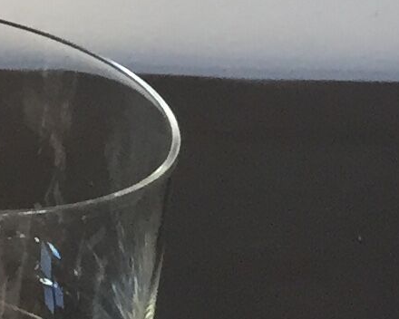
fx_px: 2480
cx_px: -582
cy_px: -255
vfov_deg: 7.2
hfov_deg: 8.4
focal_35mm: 210
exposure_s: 1/33
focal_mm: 4.15
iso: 100
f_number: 2.2
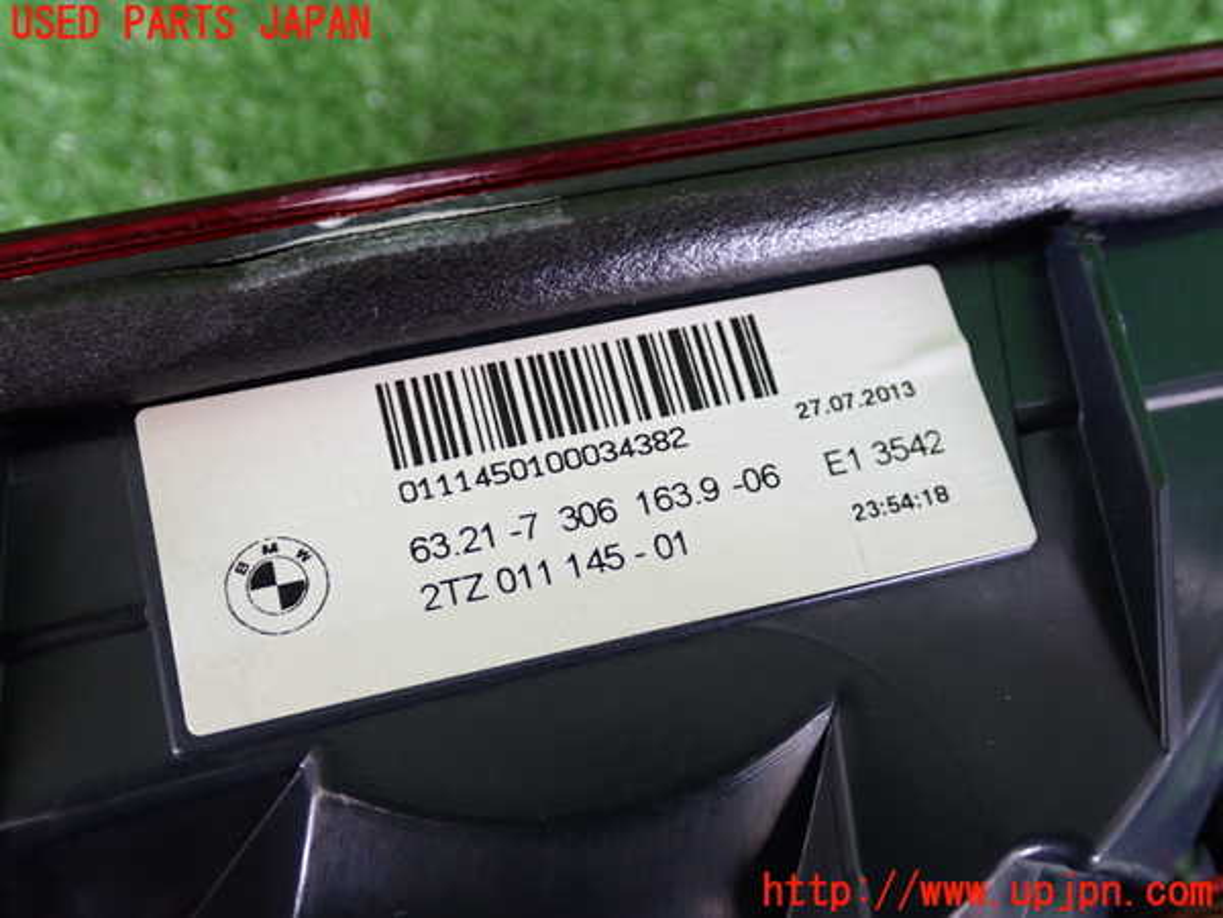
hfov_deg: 45.8
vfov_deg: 35.1
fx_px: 1449
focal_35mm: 41
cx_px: 612
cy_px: 459
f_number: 2.8
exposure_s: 1/50
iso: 250
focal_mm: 7.31
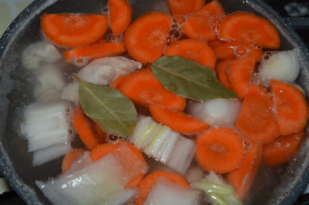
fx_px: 412
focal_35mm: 48
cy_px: 102
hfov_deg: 41.2
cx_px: 154
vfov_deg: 28.0
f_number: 8
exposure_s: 1/60
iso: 100
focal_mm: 32
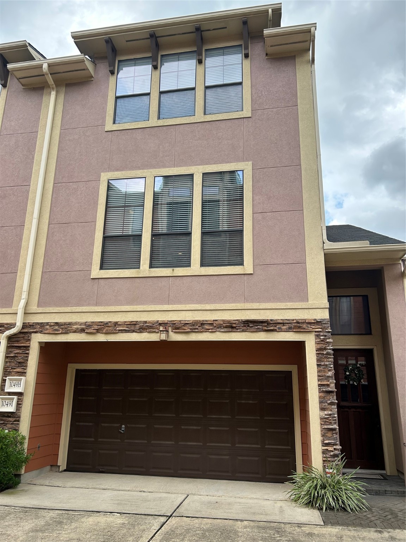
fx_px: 407
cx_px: 203
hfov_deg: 53.1
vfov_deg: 67.3
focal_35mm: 26
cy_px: 271
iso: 50
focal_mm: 5.7
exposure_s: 1/1112
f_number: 1.5
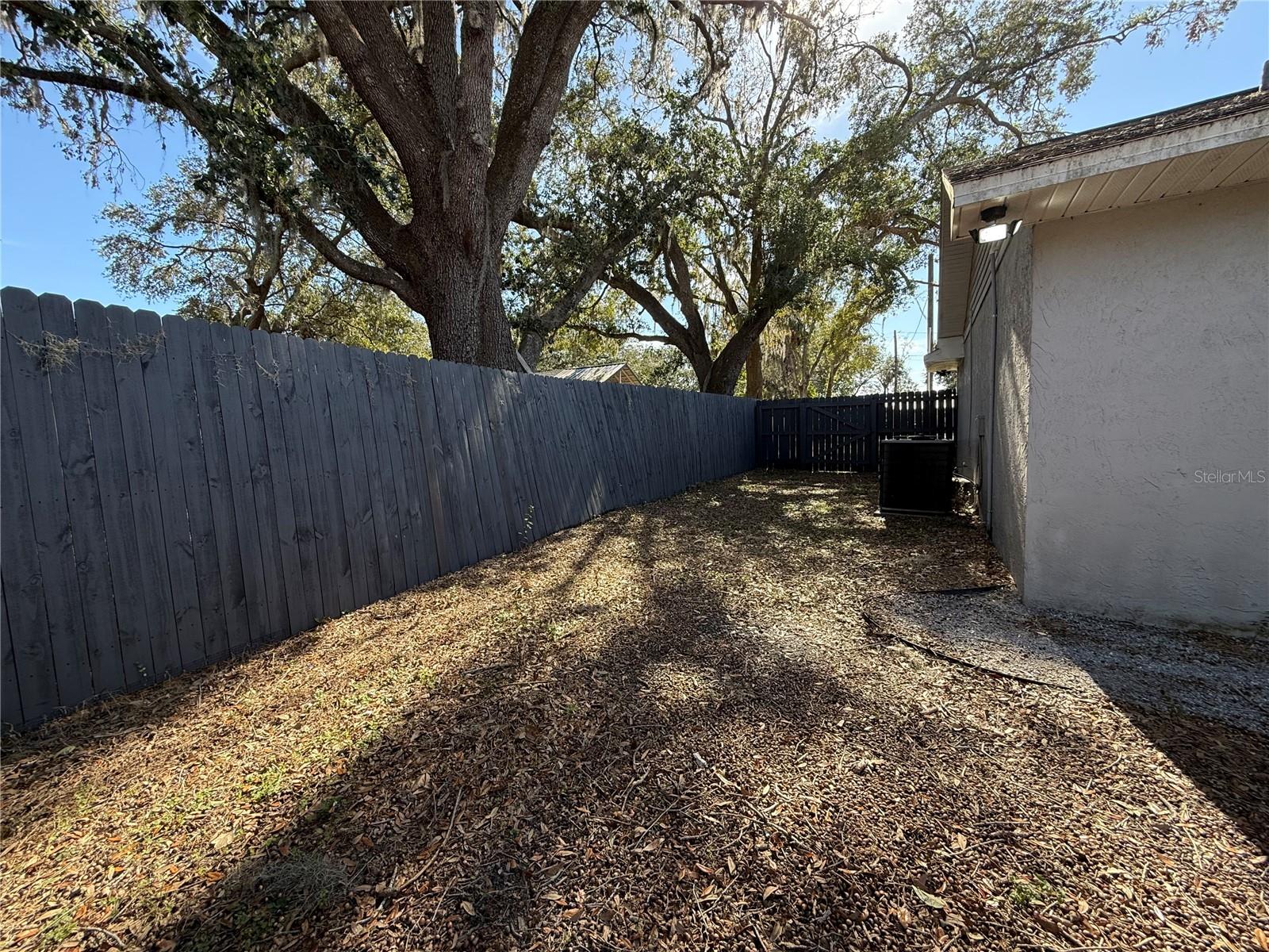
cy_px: 476
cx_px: 634
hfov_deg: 102.1
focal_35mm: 14
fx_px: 513
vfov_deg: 85.7
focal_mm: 2.22
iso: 64
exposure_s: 1/421
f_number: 2.2
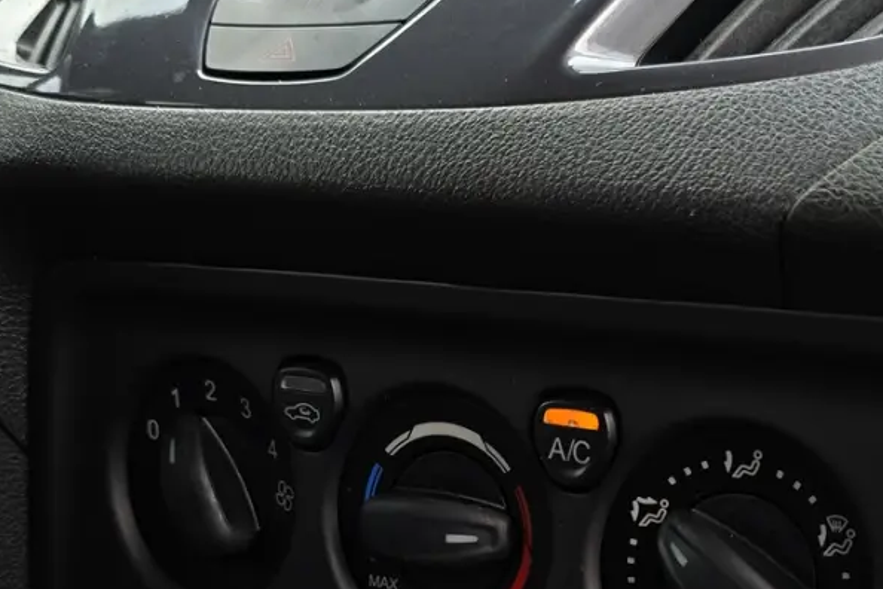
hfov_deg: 34.2
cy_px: 604
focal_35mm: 58
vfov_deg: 22.4
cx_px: 586
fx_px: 1422
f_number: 1.7
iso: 64
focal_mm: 6.3
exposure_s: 1/180
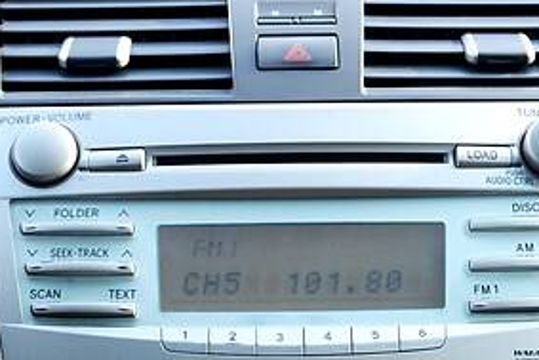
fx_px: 2157
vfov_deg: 9.5
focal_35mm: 144
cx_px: 297
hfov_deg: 14.2
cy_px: 276
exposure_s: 1/125
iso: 400
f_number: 5.6
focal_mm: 34
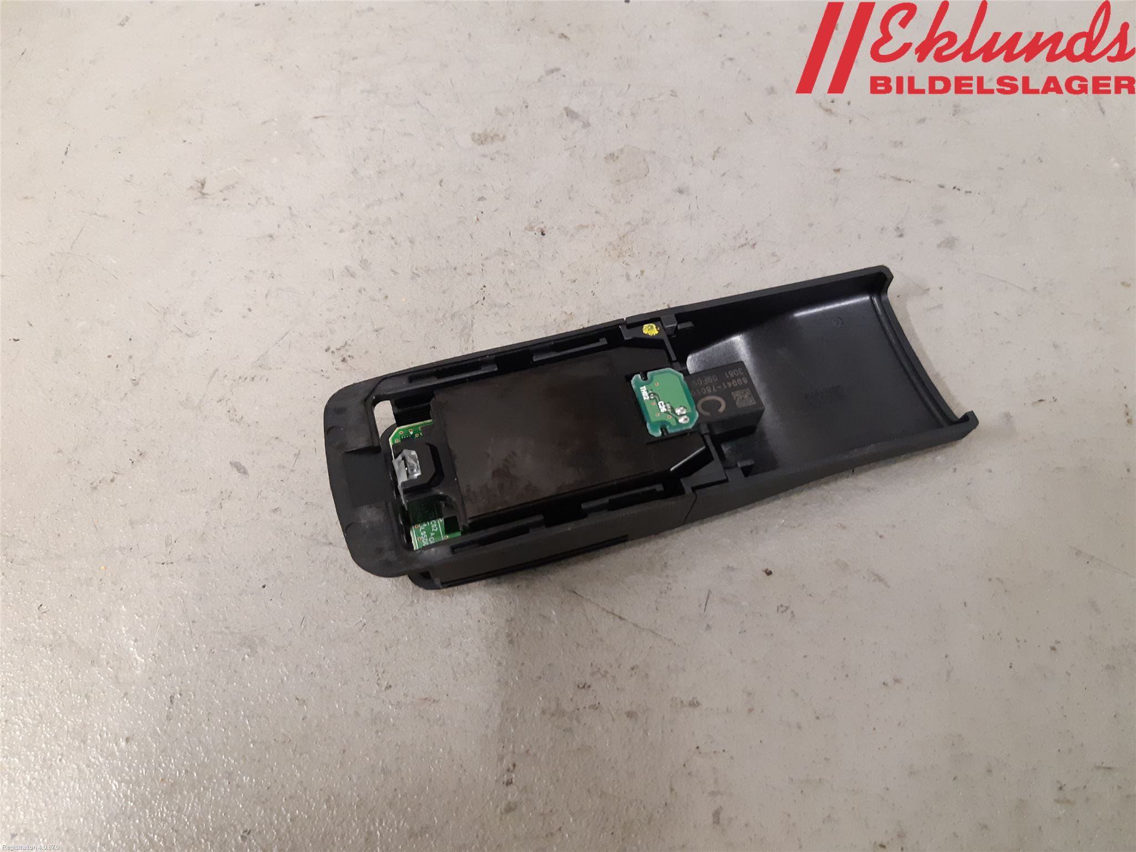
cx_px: 568
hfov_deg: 67.3
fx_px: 853
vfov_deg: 53.1
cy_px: 426
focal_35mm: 26
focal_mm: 3.93
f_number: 1.7
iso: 250
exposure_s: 1/50
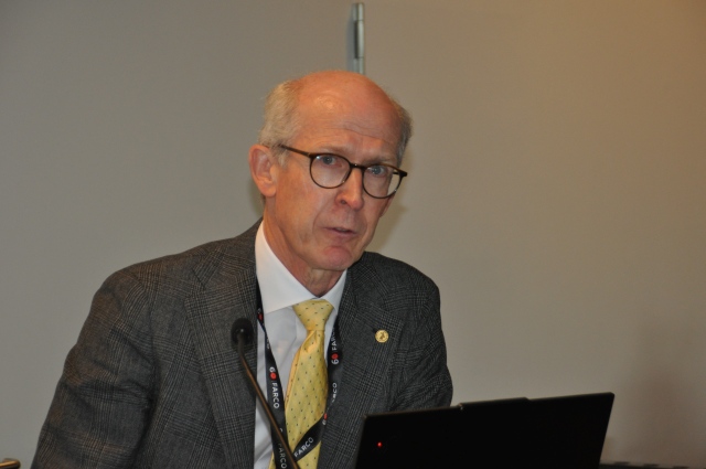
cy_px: 234
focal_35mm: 128
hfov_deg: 16.1
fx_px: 2497
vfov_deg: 10.7
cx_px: 353
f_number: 5.6
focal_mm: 85
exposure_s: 1/60
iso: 800
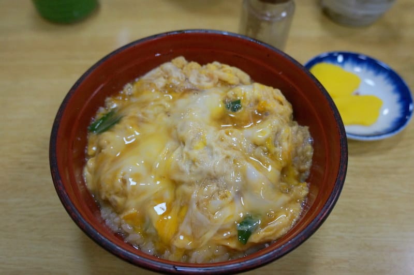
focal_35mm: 32
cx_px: 207
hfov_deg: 59.5
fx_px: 362
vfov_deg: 41.6
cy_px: 138
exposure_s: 1/60
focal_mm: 21
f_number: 4
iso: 1000
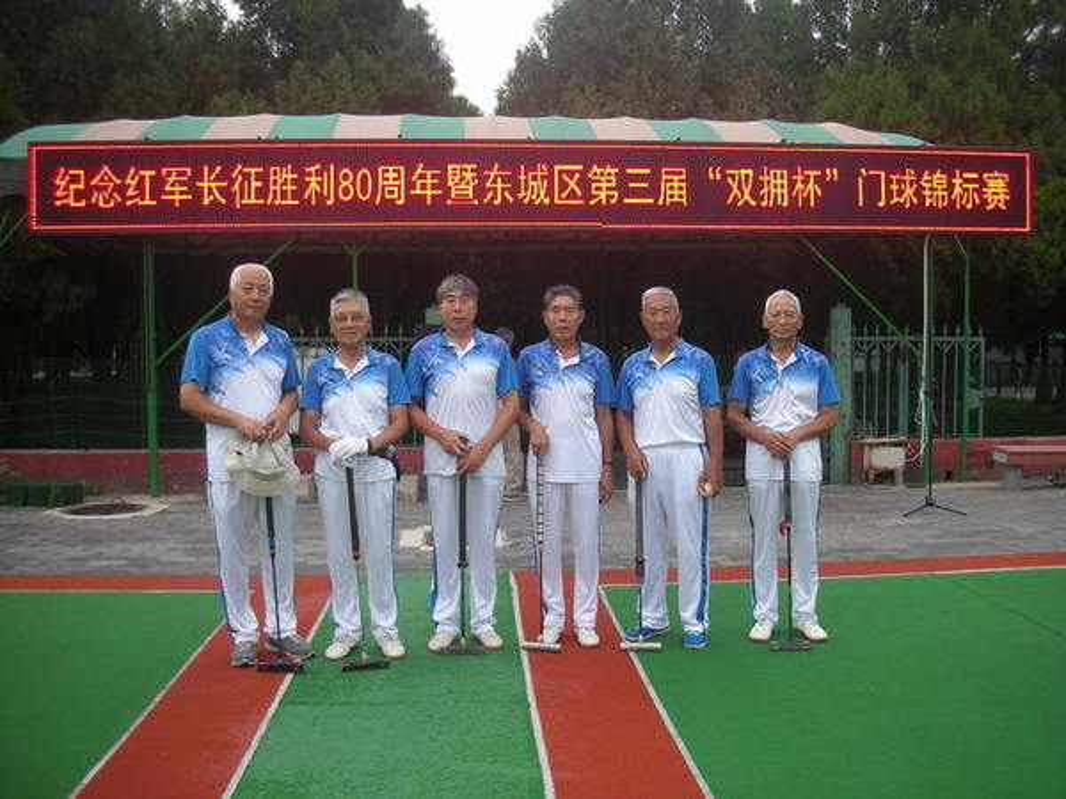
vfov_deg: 40.7
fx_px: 1078
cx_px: 533
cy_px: 400
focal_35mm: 35
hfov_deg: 52.6
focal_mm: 5.8
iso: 50
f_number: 2.8
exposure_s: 1/93.7
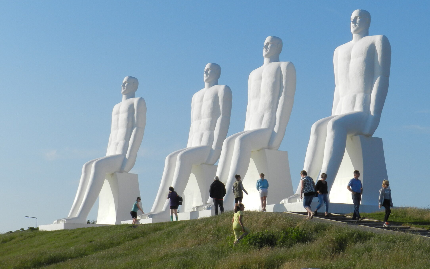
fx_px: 879
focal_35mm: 75
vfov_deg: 17.4
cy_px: 115
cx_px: 247
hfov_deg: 27.5
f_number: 5
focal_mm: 10.7
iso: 160
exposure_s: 1/1250
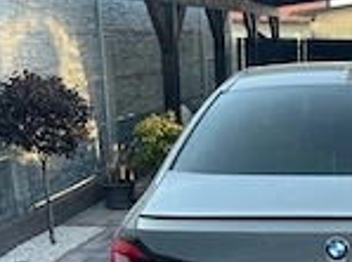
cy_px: 245
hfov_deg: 26.4
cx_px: 347
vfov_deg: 20.4
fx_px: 710
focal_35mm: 70
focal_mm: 5.1
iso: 50
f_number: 1.6
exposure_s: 1/248
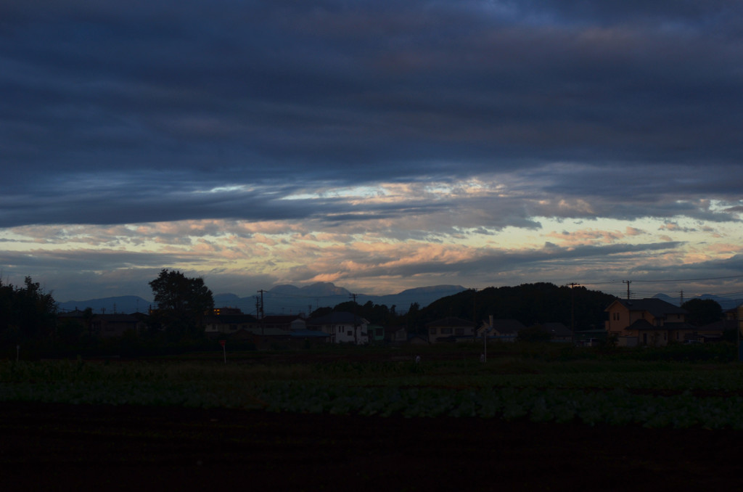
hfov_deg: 27.0
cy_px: 246
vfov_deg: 18.1
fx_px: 1545
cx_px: 372
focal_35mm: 75
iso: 100
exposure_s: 1/800
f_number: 2.8
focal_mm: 50
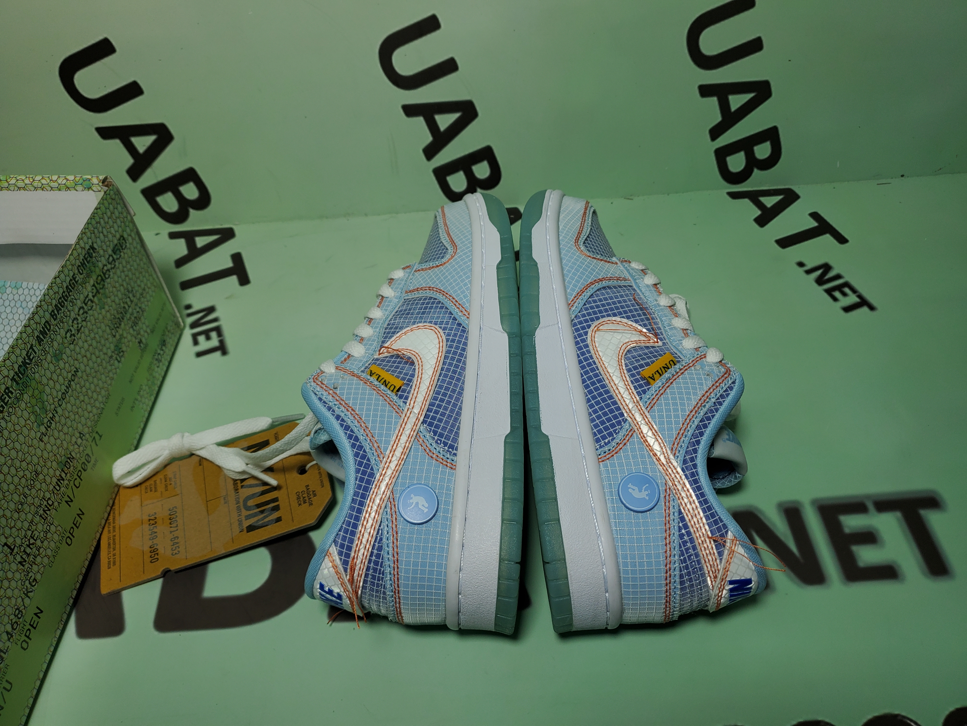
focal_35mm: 26
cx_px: 484
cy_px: 363
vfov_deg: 53.1
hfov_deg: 67.3
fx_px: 726
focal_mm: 4.3
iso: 50
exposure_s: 1/1047
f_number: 1.5
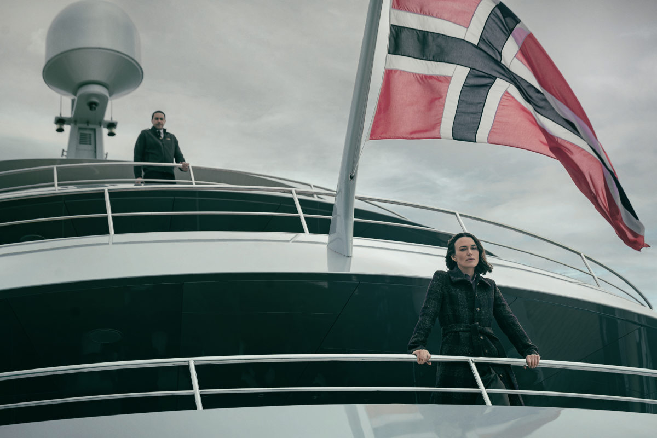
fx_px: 1423
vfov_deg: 17.5
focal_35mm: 78
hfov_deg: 26.0
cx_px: 328
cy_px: 219
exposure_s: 1/320
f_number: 5.6
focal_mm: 78
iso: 125
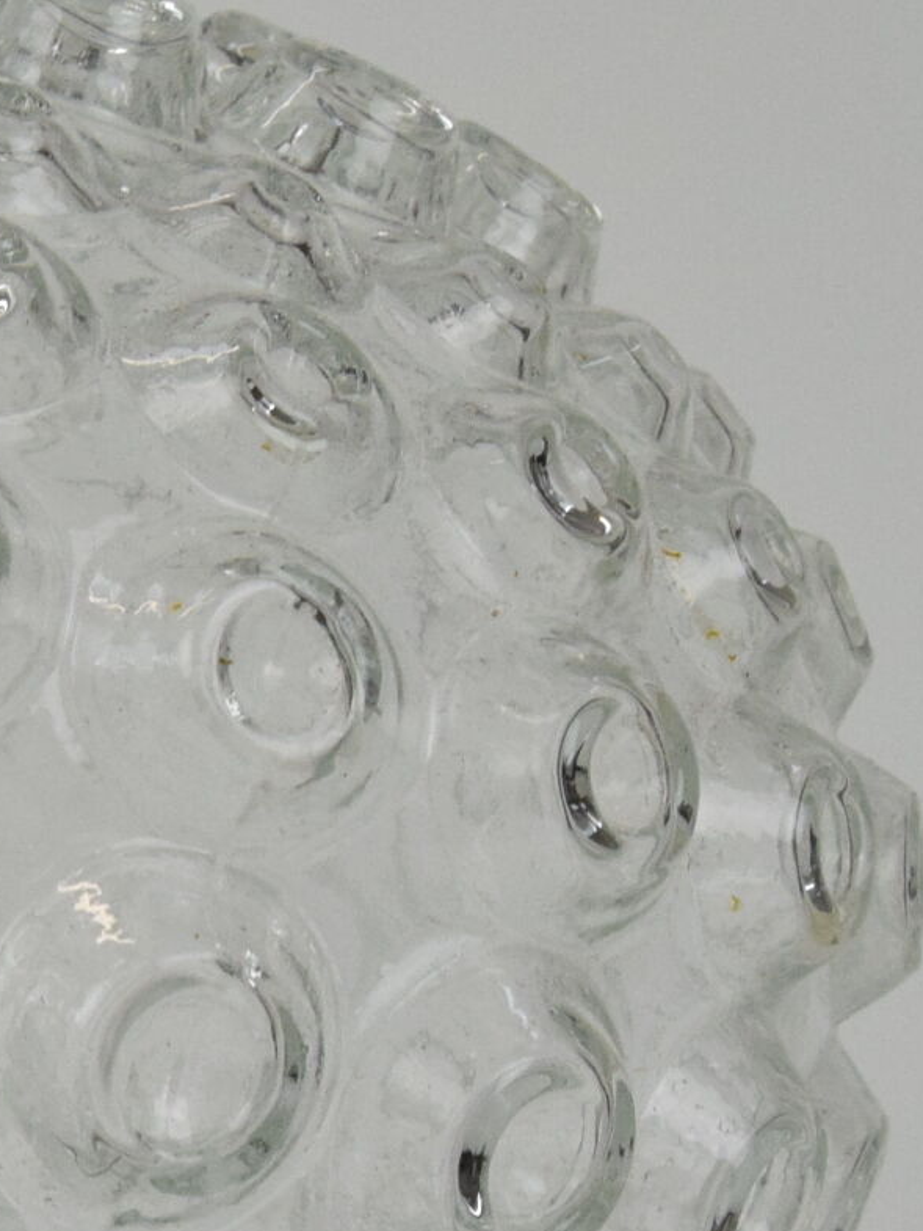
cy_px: 1104
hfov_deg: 12.9
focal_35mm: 110
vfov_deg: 17.6
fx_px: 3910
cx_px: -337
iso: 1600
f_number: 10
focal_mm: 20
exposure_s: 1/400
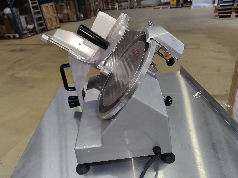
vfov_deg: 53.1
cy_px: 89
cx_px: 119
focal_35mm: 26
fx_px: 179
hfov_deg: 67.3
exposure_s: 1/60
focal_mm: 4.75
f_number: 1.75
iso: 384
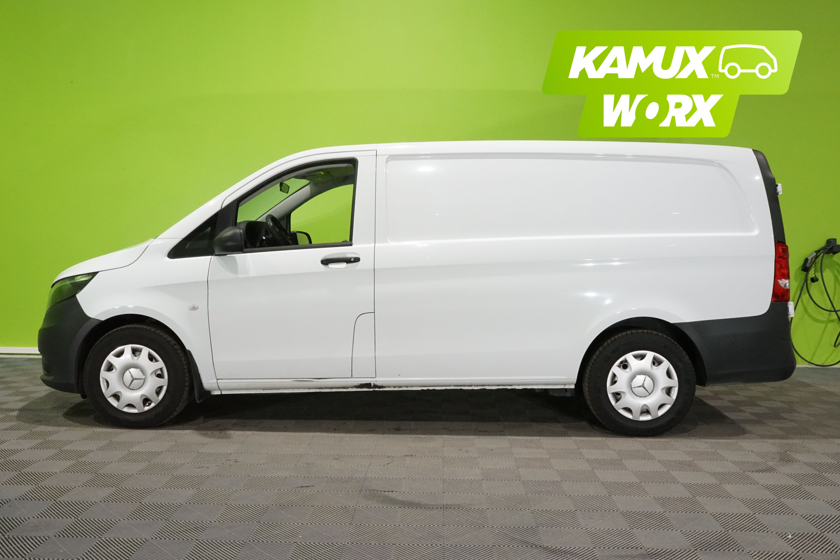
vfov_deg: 42.3
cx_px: 420
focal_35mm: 31
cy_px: 280
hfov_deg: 60.3
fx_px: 723
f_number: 22
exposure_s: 1/25
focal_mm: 31
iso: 6400
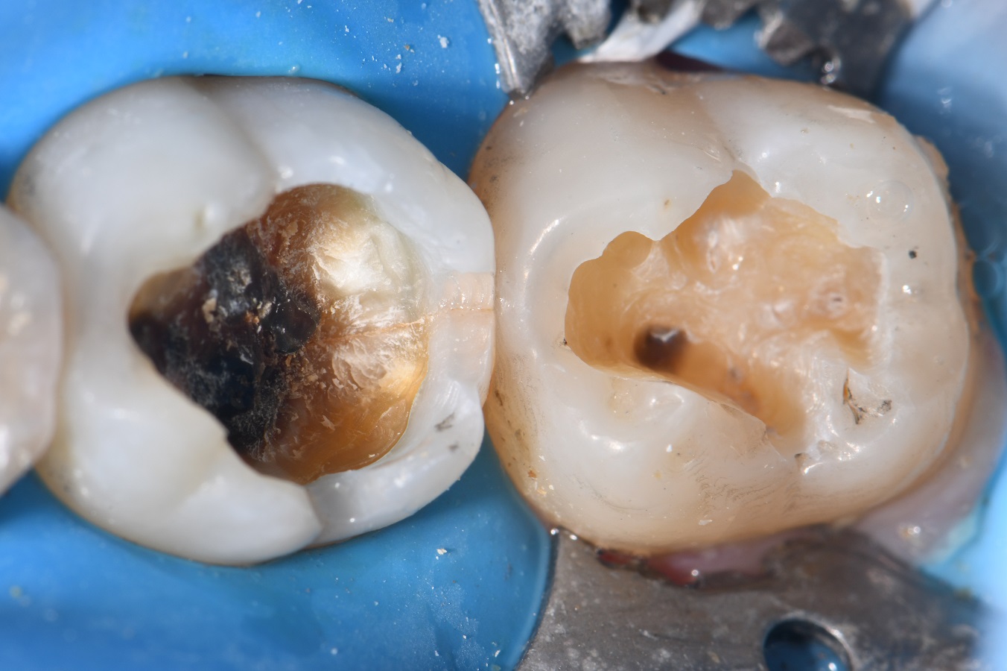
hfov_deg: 13.1
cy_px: 336
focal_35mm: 157
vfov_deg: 8.7
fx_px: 4389
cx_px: 504
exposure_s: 1/200
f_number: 32
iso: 200
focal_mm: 105
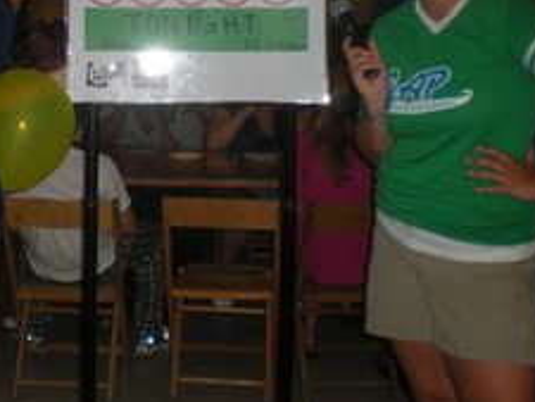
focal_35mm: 66
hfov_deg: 29.0
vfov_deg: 21.9
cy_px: 61
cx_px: 139
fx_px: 1021
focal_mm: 6.3
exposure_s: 1/60
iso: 122
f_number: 3.1
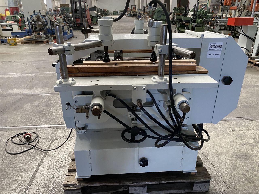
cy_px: 97
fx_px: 195
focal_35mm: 26
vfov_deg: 53.1
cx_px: 130
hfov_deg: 67.3
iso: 125
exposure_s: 1/82
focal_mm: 4.25
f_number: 1.8
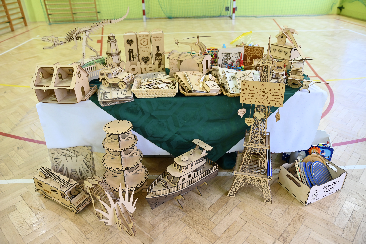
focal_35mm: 29
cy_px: 122
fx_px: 295
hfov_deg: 63.6
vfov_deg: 45.0
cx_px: 183
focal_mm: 29
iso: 1000
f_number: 2.8
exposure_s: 1/125
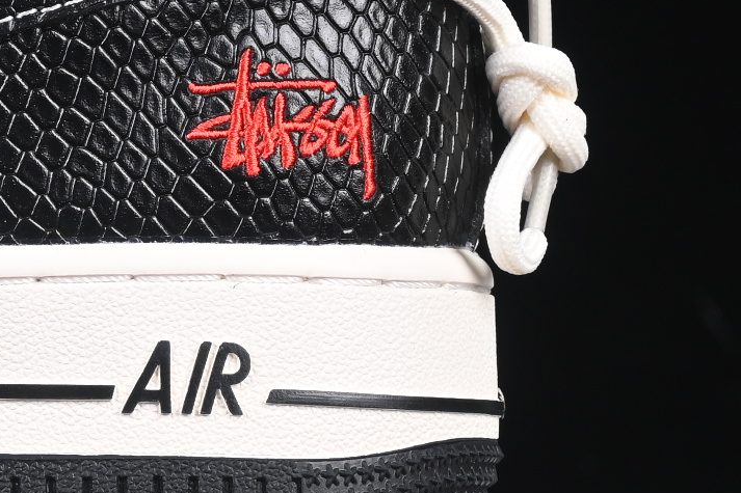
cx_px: -473
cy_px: -57
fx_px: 6029
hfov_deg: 6.9
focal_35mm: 293
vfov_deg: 4.7
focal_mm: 50
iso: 160
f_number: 6.3
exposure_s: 1/60
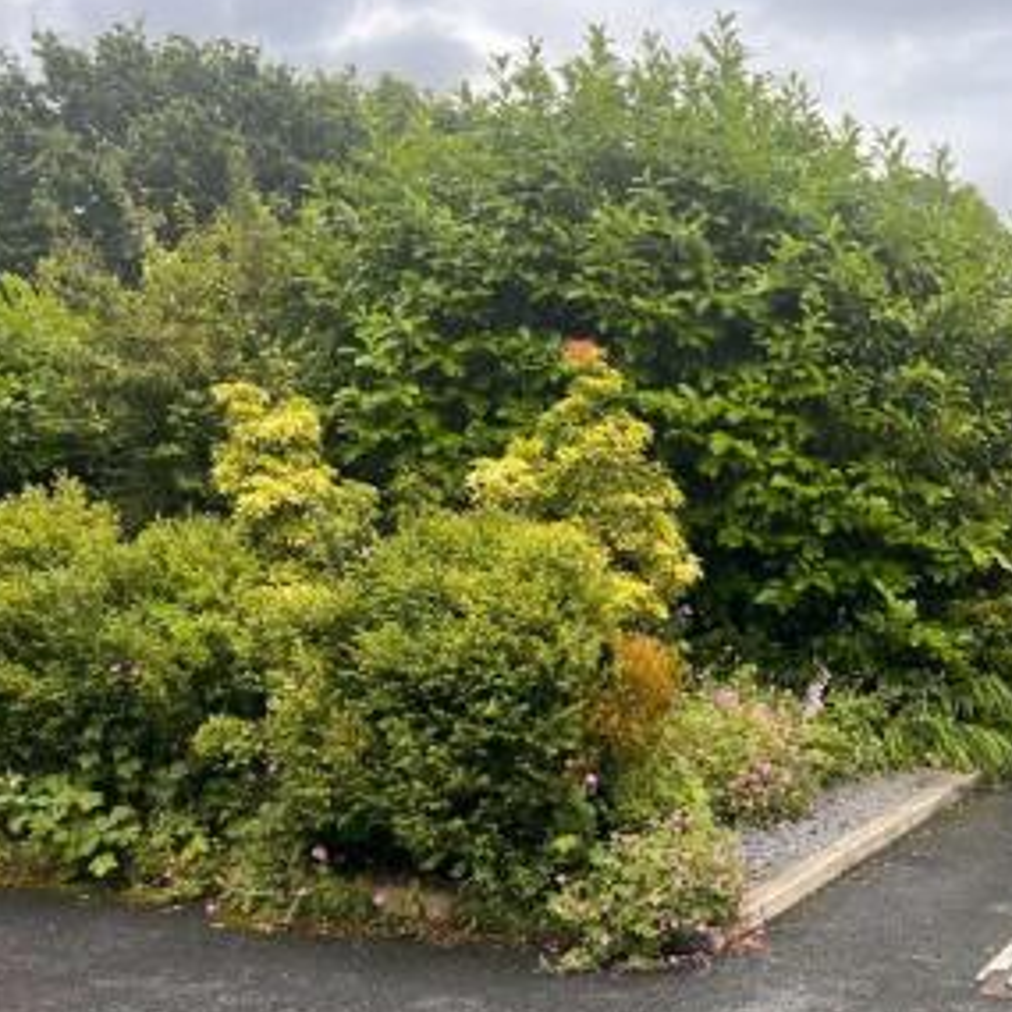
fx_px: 1555
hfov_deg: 34.7
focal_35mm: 47
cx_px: 840
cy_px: 527
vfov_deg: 36.1
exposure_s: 1/1112
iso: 50
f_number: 1.5
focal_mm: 5.7
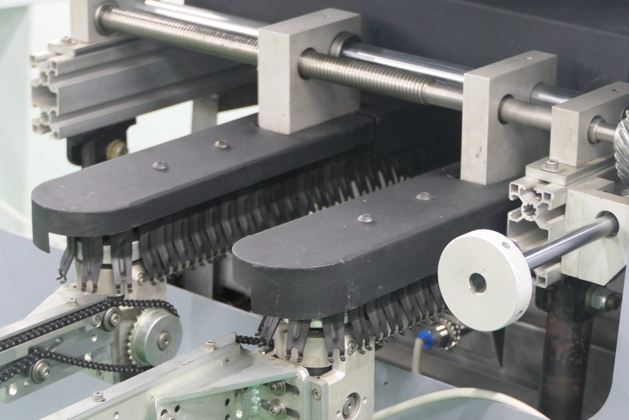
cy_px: 210
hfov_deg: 19.1
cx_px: 314
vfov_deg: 12.8
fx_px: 1870
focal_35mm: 107
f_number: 4.2
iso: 1600
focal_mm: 39.2
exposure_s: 1/25
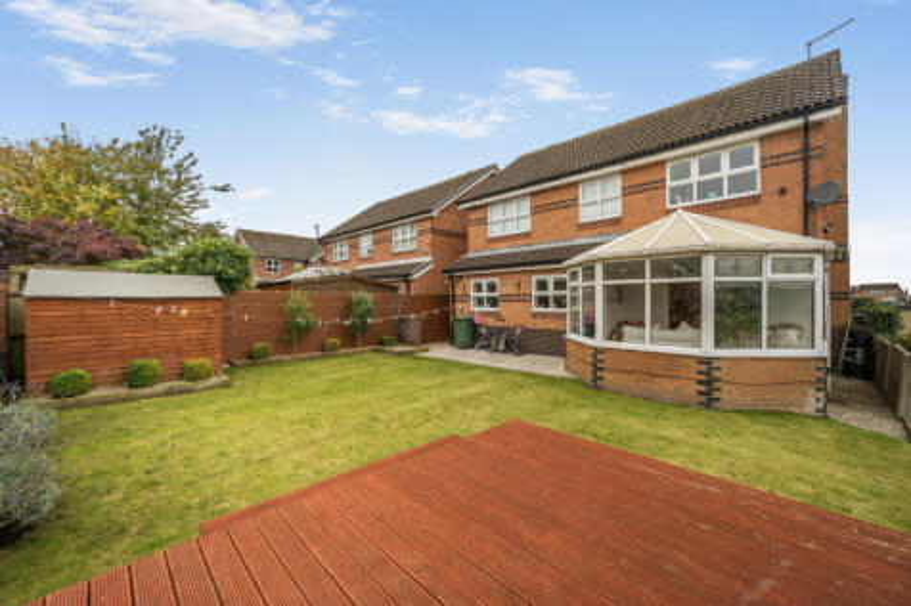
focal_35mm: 14
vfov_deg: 81.2
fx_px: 354
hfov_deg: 104.3
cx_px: 456
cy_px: 303
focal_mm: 14
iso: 250
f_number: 6.3
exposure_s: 1/320
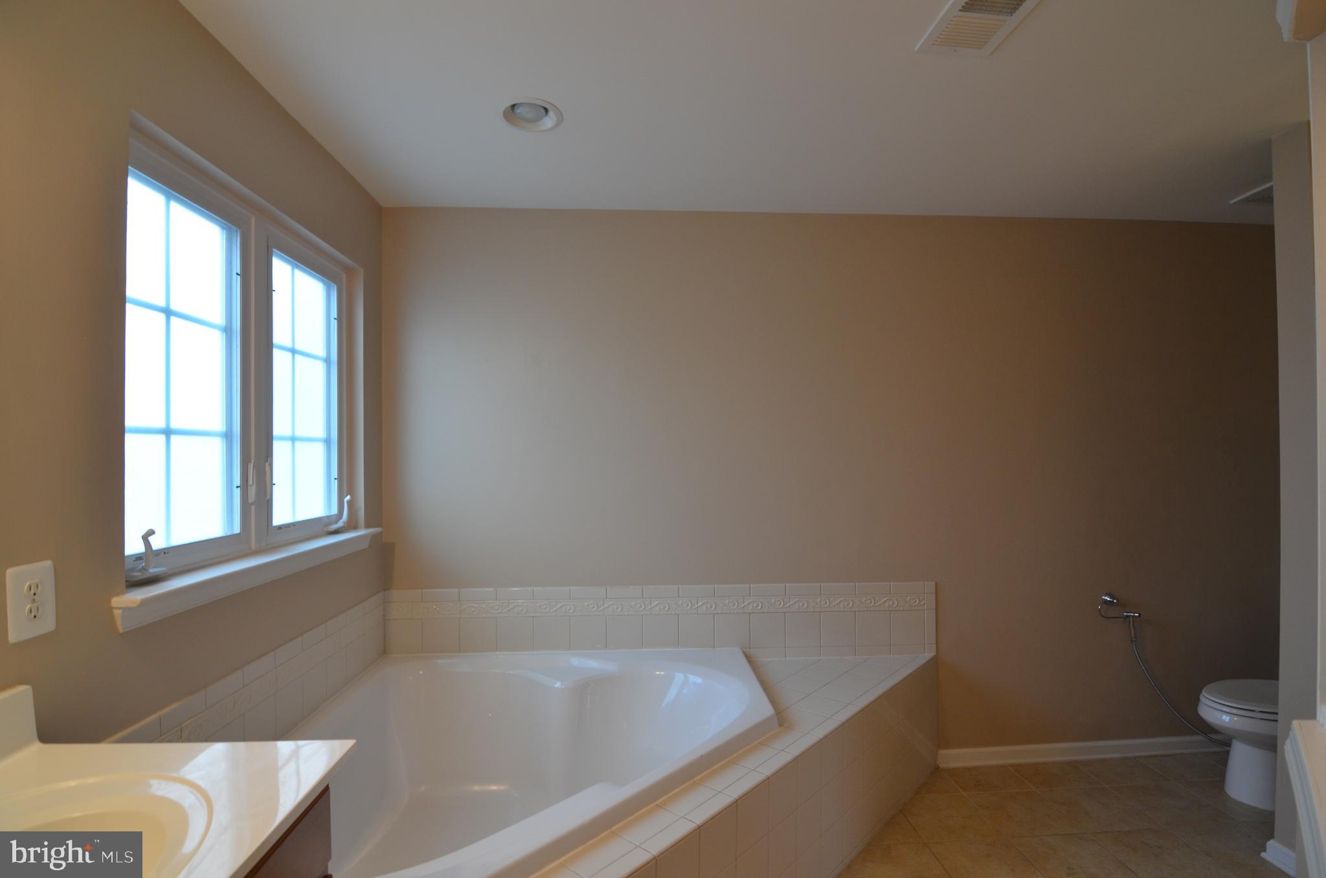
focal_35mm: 16
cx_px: 663
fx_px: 606
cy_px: 439
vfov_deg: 71.8
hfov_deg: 95.1
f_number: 4
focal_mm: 11
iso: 400
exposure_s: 1/60
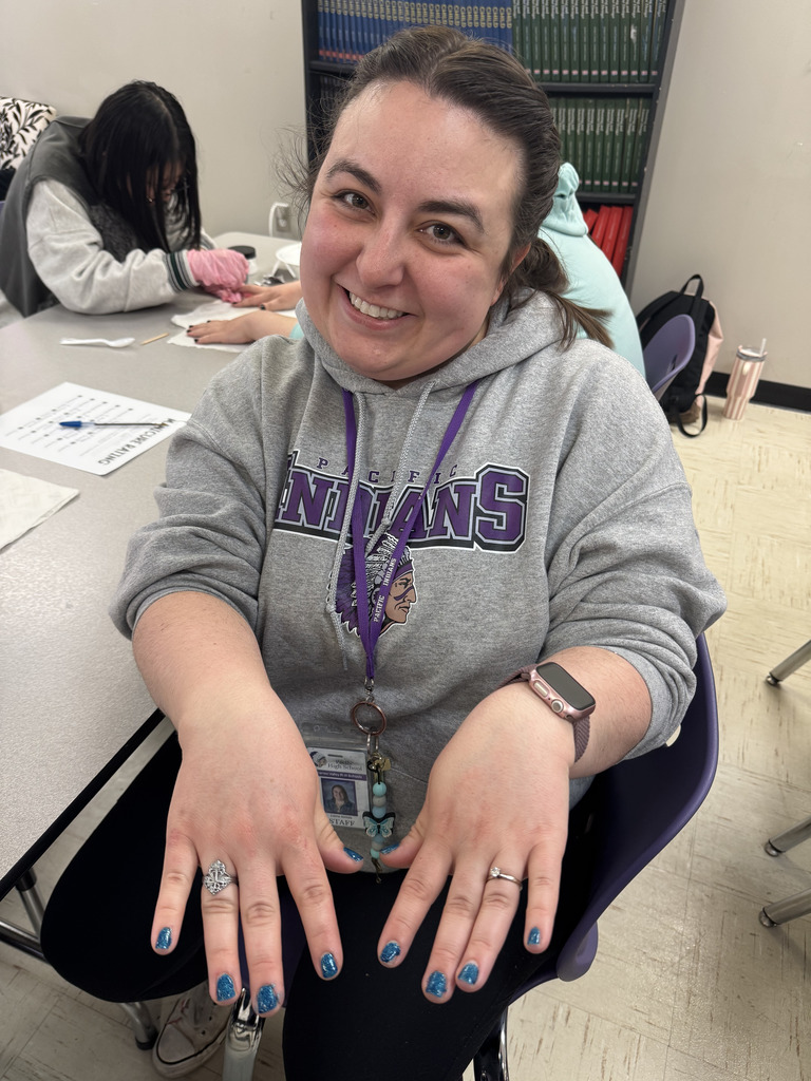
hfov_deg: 56.8
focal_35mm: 24
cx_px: 406
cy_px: 540
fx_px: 750
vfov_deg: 71.6
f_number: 1.78
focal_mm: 6.76
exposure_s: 1/60
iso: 125
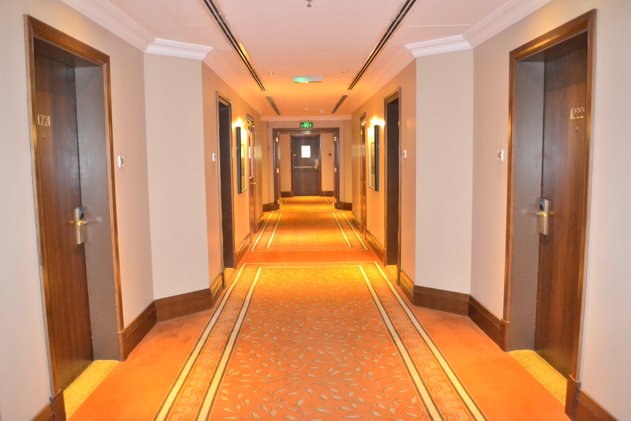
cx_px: 316
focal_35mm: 27
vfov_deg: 47.9
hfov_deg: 67.4
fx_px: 473
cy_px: 210
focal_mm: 18
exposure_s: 1/15
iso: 3200
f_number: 3.5
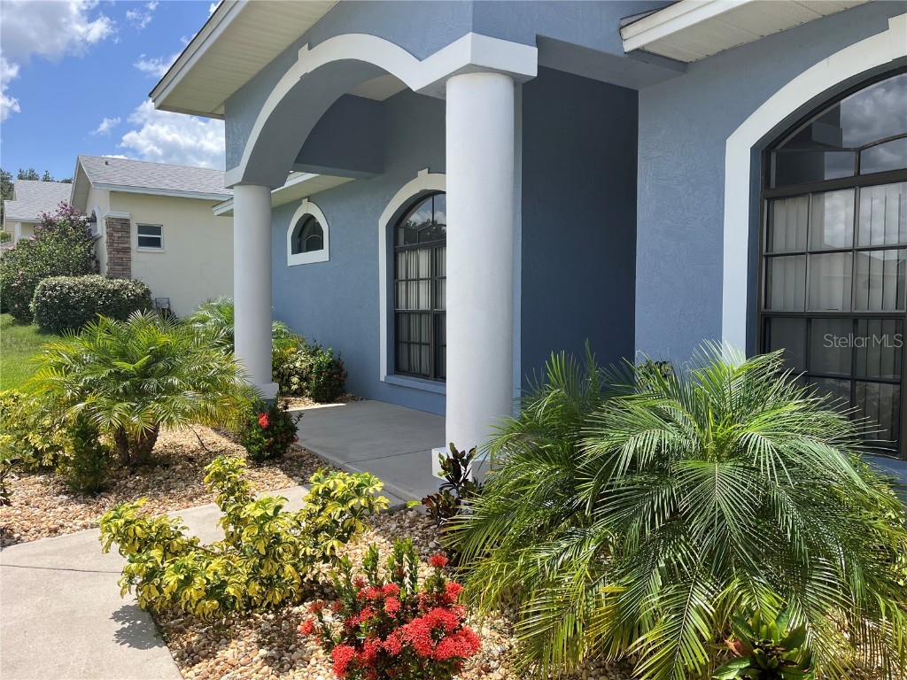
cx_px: 454
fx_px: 681
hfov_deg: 67.3
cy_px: 340
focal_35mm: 26
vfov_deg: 53.1
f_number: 1.6
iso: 50
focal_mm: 5.1
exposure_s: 1/2268
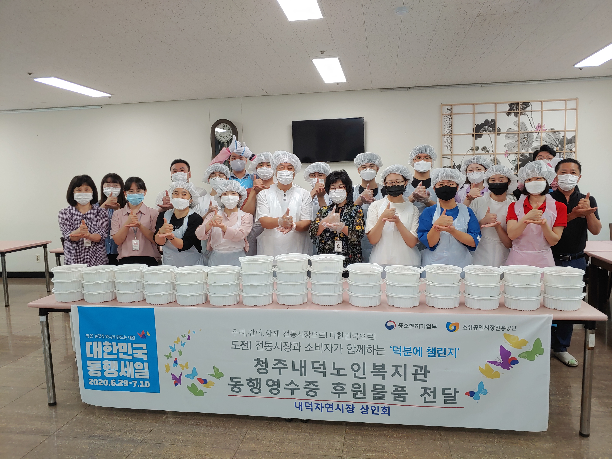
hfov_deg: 69.4
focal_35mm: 25
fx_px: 442
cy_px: 230
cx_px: 306
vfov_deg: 54.9
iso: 50
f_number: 1.5
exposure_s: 1/60
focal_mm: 4.23
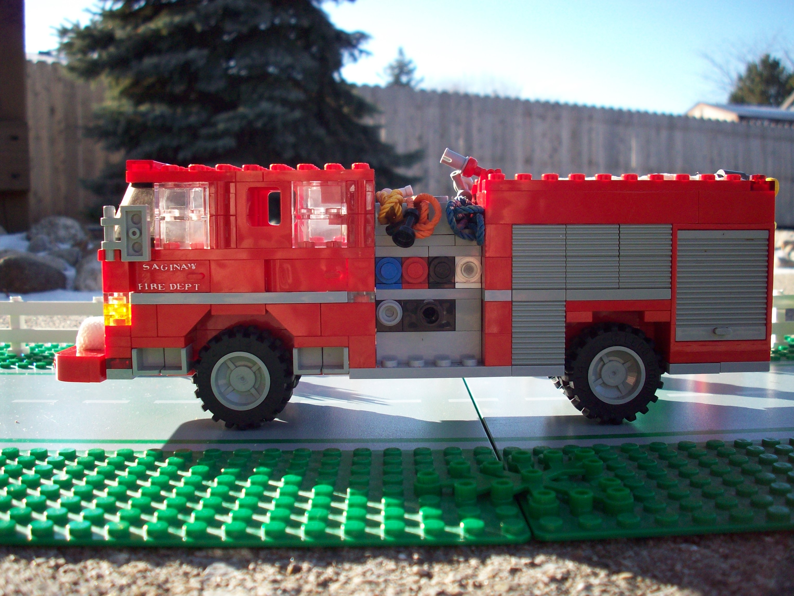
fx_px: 849
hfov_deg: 50.1
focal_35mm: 37
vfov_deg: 38.7
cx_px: 397
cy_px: 298
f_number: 2.8
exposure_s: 1/364
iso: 80
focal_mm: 6.2
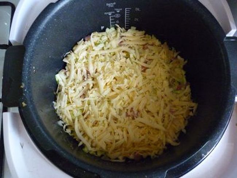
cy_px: 89
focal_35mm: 33
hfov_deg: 55.3
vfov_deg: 43.0
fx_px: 226
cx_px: 118
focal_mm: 5.5
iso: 800
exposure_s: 1/25
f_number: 2.8
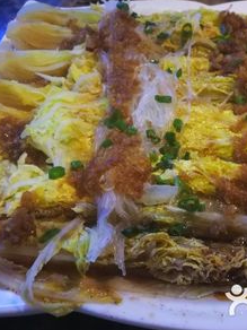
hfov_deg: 38.3
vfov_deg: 50.1
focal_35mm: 37
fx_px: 352
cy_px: 164
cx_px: 161
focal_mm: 3.95
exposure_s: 1/25
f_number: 2.2
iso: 500
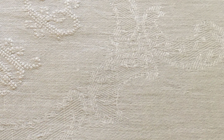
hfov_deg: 33.4
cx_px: 25
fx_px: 354
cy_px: 77
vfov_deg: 22.4
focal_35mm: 58
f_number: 2.2
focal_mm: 4.15
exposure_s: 1/33
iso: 80
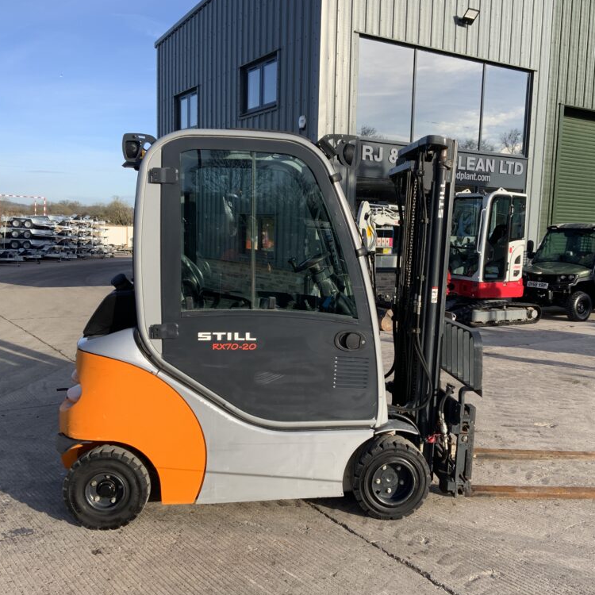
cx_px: 356
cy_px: 299
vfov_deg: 47.2
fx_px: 681
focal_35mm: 35
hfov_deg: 47.0
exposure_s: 1/1035
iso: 16
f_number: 1.8
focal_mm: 3
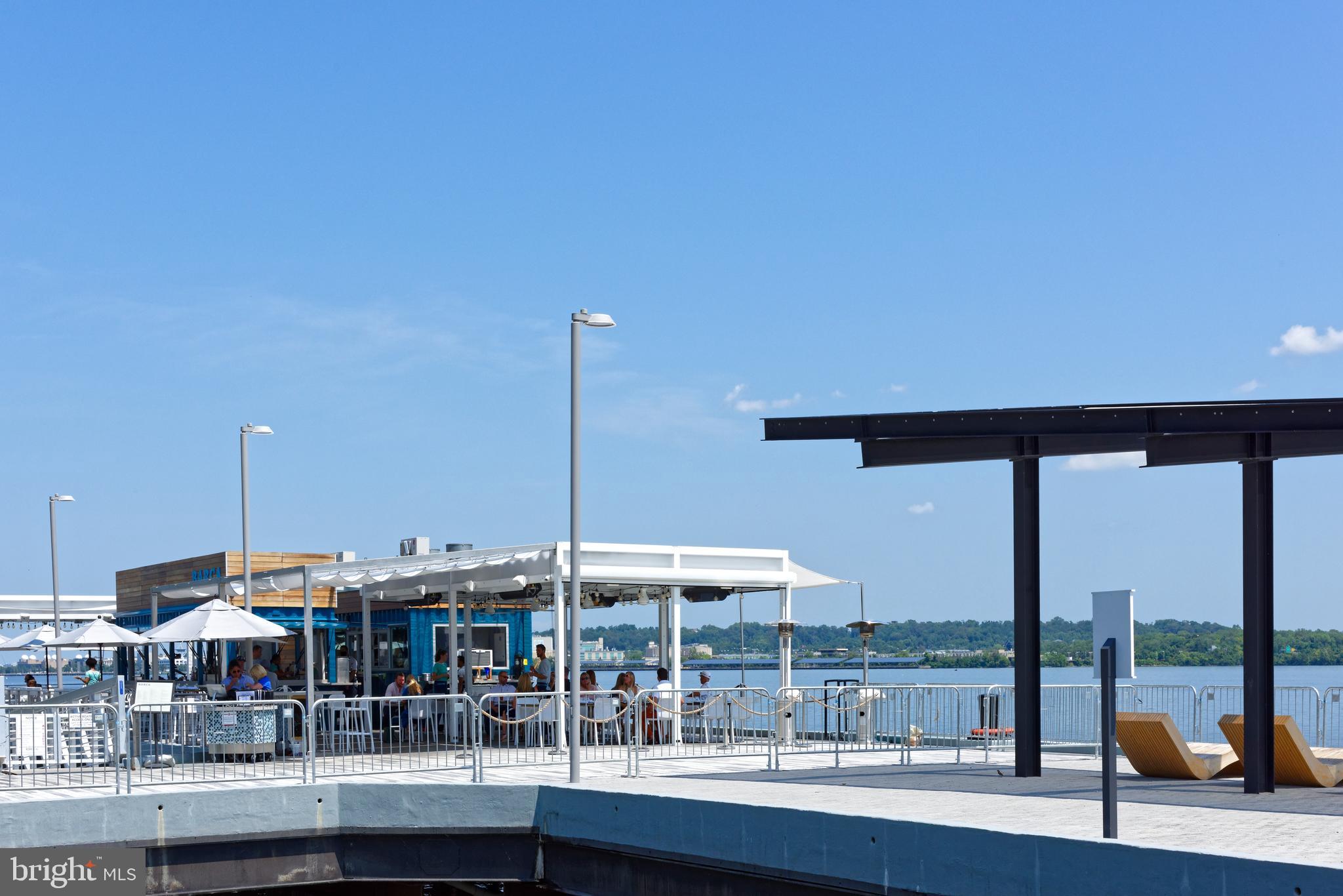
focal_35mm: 48
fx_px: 1791
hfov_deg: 41.1
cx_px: 672
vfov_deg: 28.1
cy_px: 448
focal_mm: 48
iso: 320
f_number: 13
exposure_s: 1/400
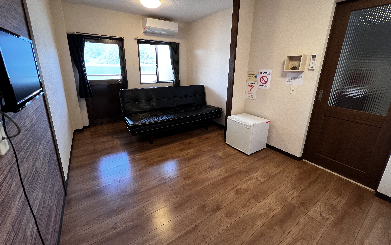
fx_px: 149
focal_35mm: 14
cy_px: 110
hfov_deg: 105.3
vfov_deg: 78.4
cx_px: 194
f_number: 1.8
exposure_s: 1/60
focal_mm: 1.57
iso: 200
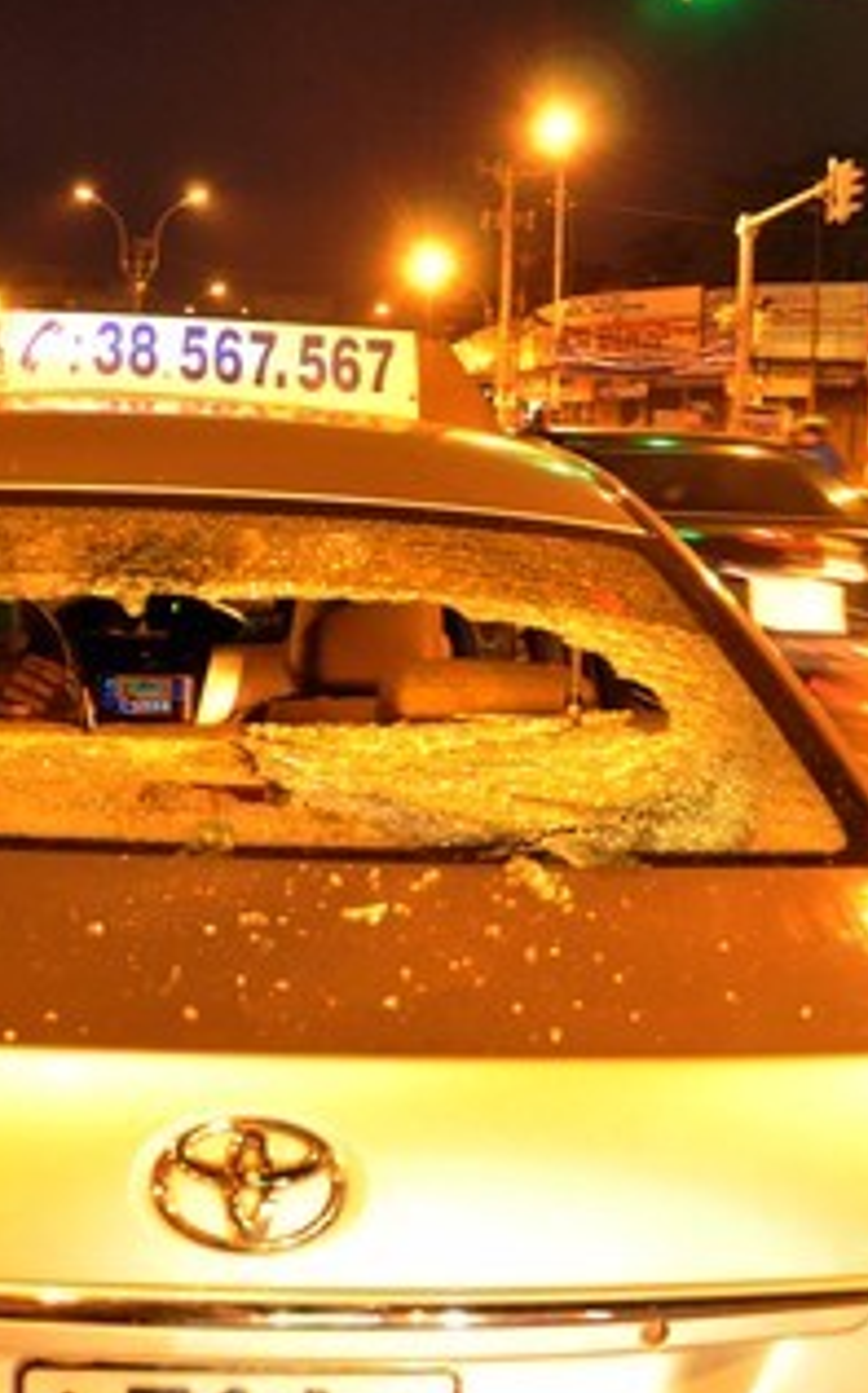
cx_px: 189
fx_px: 1782
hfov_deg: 26.9
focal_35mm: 47
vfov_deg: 42.7
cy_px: 663
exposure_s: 1/6
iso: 1000
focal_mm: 18
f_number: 3.5
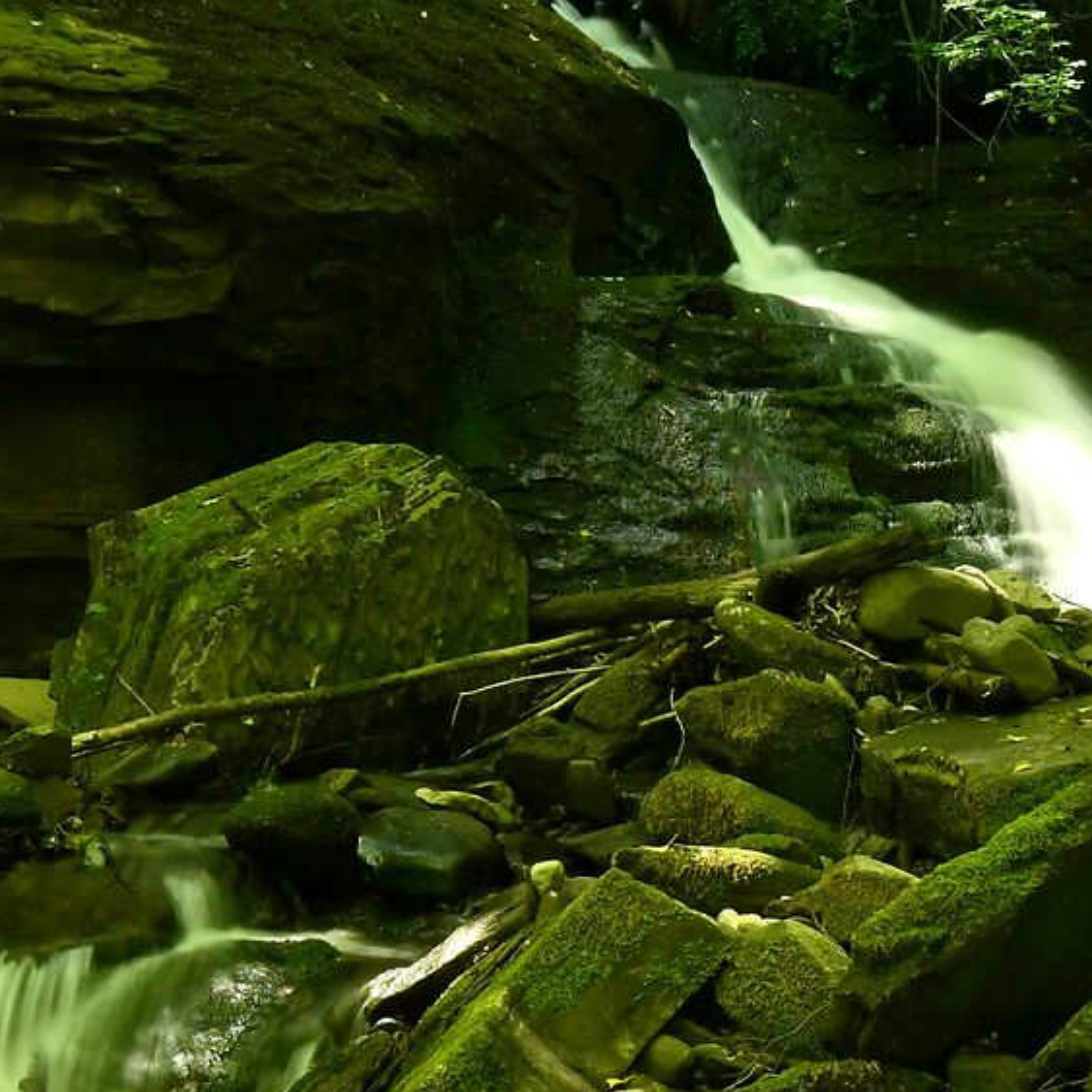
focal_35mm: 58
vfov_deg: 28.6
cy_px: 943
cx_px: 1047
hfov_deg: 28.1
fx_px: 2070
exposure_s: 1/1.6
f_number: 14
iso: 200
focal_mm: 16
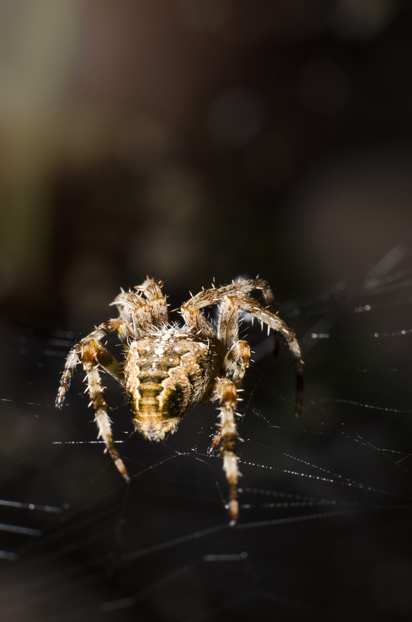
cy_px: 311
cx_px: 206
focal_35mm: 75
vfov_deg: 27.0
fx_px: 1293
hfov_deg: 18.1
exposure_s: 1/250
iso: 100
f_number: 14
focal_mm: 50
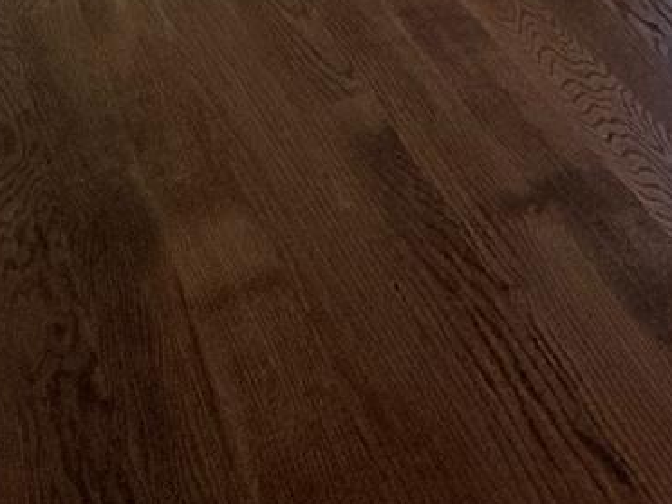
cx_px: 813
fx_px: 1495
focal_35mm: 77
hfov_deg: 23.2
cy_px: -659
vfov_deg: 14.1
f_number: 2.2
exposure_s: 1/120
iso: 160
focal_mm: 2.22
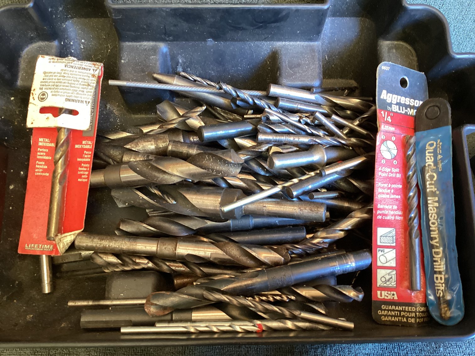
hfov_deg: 58.3
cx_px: 238
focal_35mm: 31
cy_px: 178
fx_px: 425
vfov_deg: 45.4
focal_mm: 3.3
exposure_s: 1/40
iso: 250
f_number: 2.4
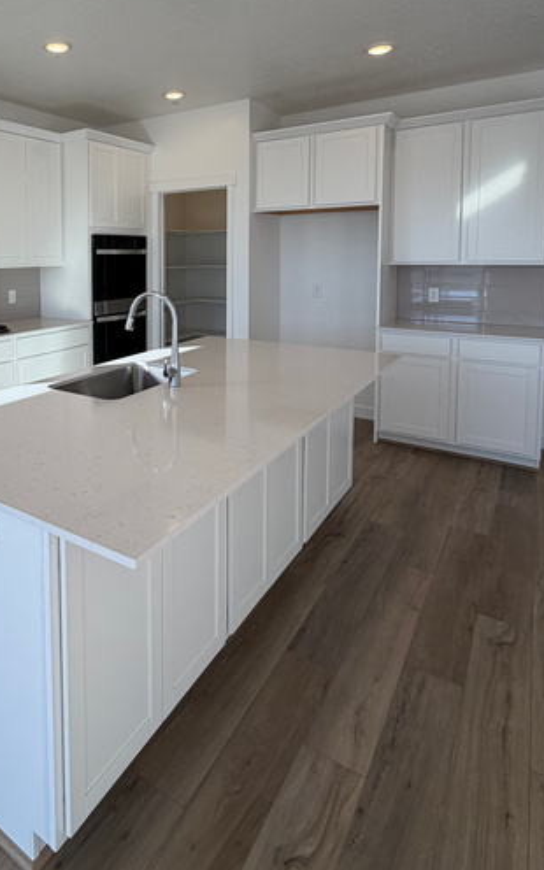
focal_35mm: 23
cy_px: 296
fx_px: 546
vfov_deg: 75.0
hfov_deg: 50.1
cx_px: 116
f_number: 2.2
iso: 50
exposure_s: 1/229
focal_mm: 2.22
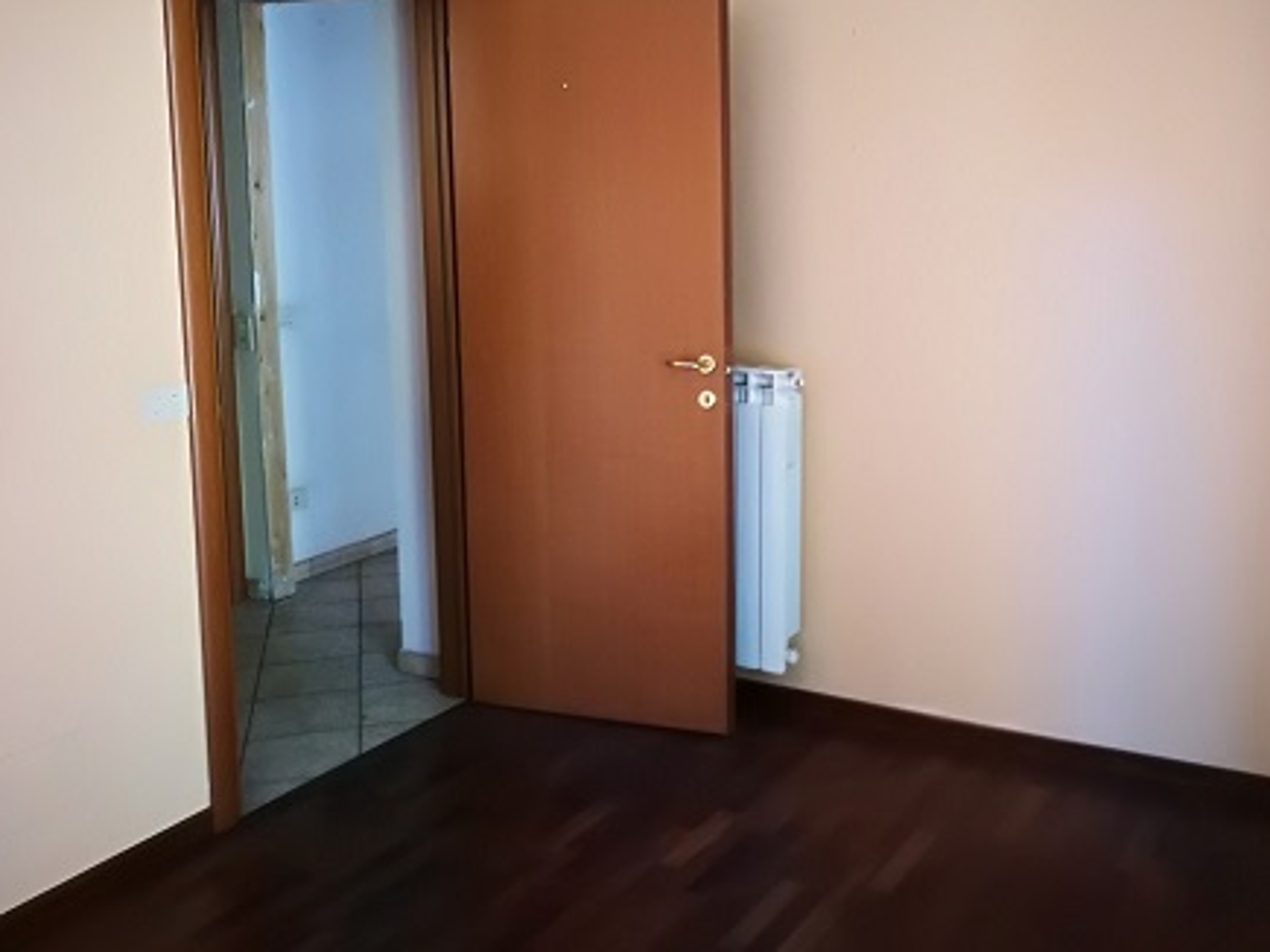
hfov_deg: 49.4
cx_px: 835
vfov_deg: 38.3
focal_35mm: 37
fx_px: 1357
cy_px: 343
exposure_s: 1/20
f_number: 2.2
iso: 640
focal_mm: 4.5
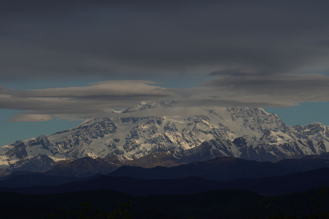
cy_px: 110
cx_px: 164
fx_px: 2385
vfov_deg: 5.3
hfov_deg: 7.9
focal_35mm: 261
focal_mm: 174
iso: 100
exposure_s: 1/1250
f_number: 8
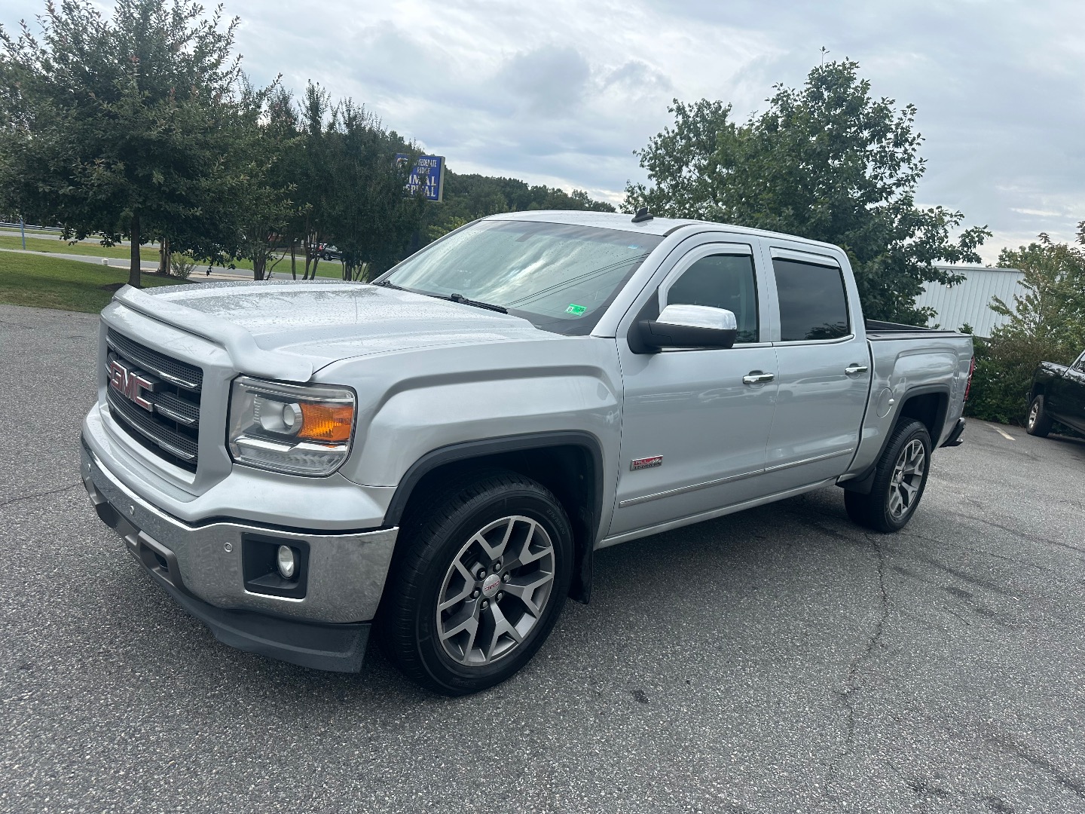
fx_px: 752
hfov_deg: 71.6
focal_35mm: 24
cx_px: 542
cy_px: 407
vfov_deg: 56.8
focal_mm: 6.86
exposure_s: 1/2967
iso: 80
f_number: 1.78
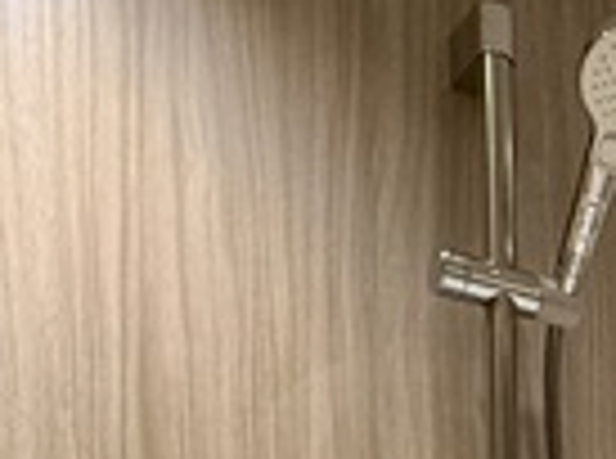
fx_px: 1455
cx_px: 971
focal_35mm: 82
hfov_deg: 20.0
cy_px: 950
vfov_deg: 14.5
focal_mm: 2.22
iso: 250
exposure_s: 1/50
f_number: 2.2
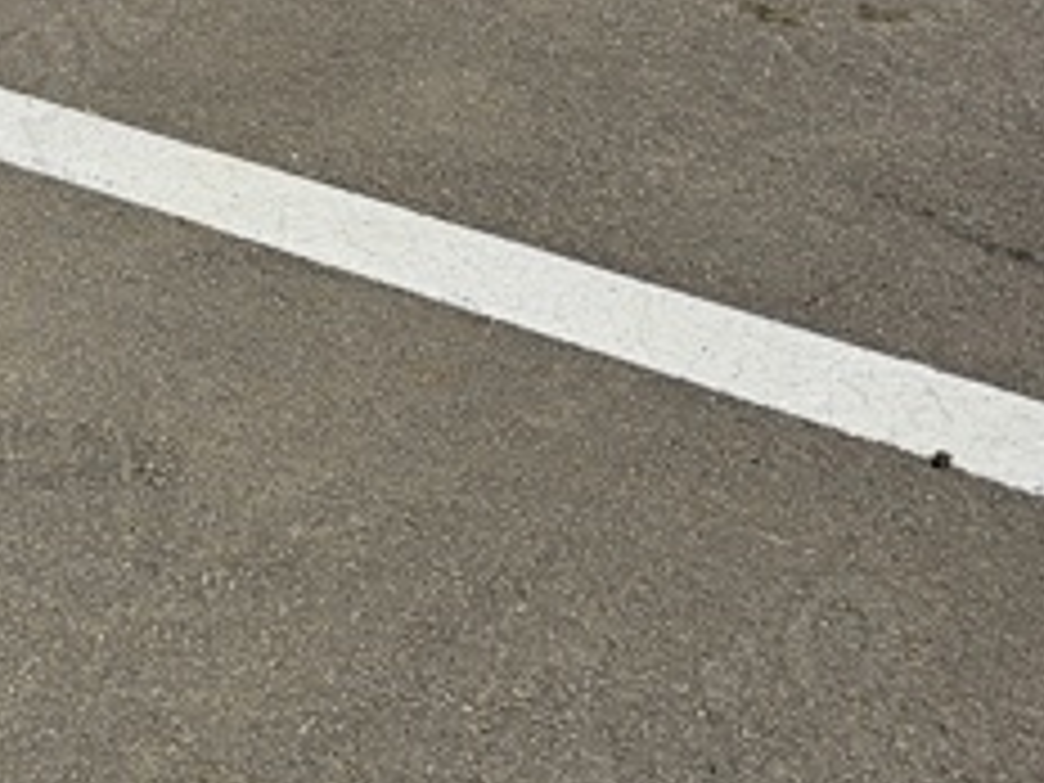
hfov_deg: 15.2
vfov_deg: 14.5
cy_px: -144
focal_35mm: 99
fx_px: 2986
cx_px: -1161
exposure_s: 1/1167
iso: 10
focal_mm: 6.3
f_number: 1.7
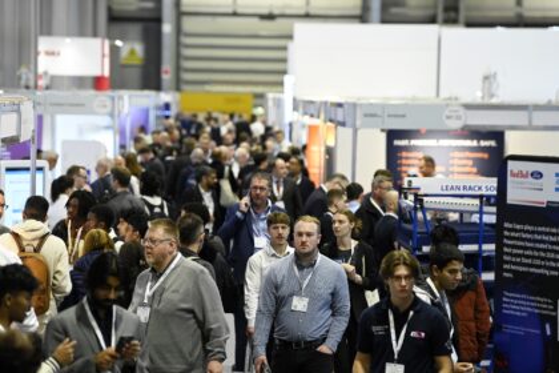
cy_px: 186
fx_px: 2717
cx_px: 280
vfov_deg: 7.8
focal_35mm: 175
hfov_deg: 11.7
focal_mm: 175
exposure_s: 1/250
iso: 4000
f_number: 4
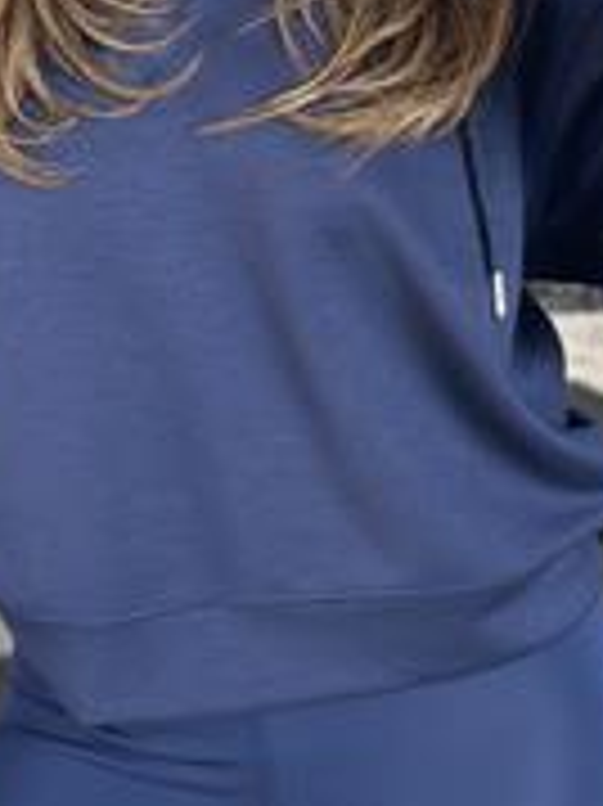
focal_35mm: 136
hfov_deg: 10.9
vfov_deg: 14.4
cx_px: 302
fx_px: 3163
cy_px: 104
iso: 125
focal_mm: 6.86
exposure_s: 1/109
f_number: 1.78
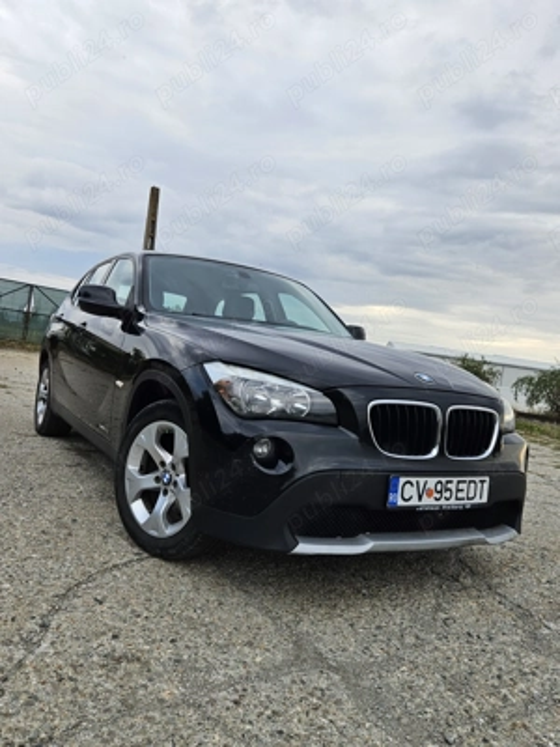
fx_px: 496
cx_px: 280
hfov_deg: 58.9
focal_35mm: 23
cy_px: 374
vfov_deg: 73.9
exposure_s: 1/500
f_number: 1.8
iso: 40
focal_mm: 5.4
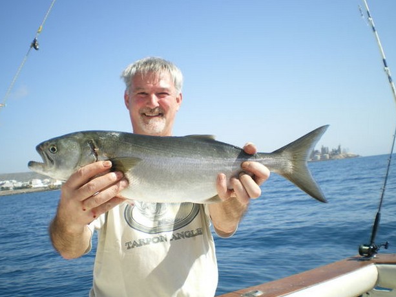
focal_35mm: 37
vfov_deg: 38.6
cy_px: 152
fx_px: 423
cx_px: 198
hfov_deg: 50.2
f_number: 4.6
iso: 50
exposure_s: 1/320
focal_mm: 6.3
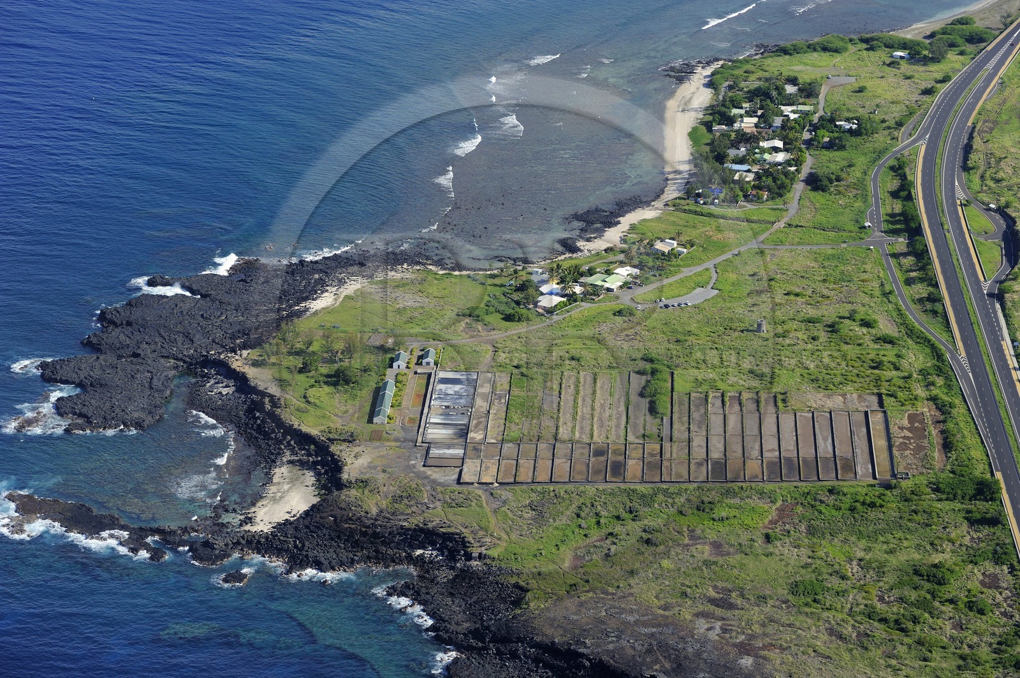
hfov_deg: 18.6
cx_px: 510
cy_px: 339
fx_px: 3114
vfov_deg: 12.4
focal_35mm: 110
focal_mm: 110
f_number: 8
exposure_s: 1/1250
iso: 800
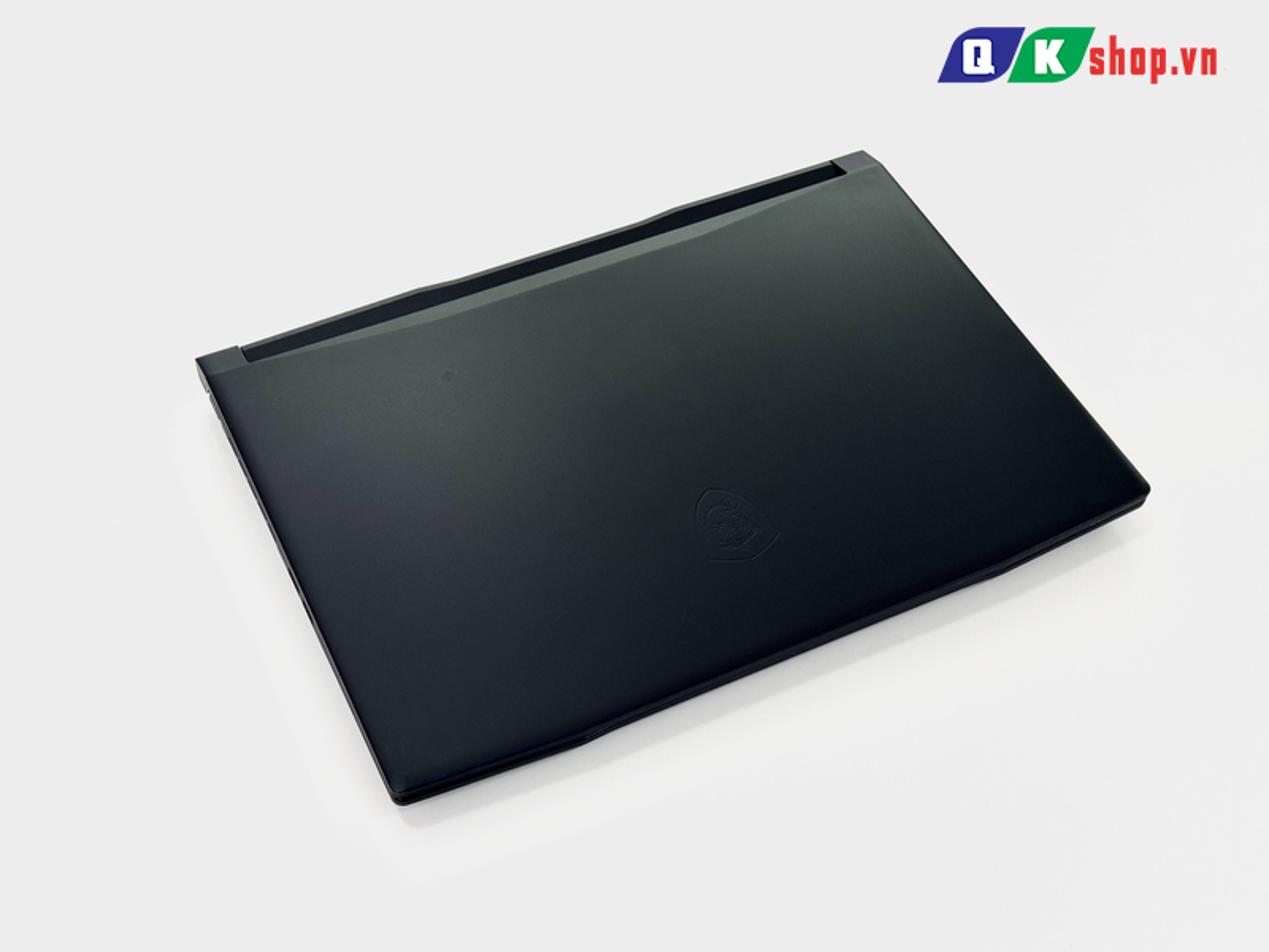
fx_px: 1760
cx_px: 634
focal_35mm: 48
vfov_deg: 30.3
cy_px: 476
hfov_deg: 39.7
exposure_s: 1/100
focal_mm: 6.76
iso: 50
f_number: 1.78
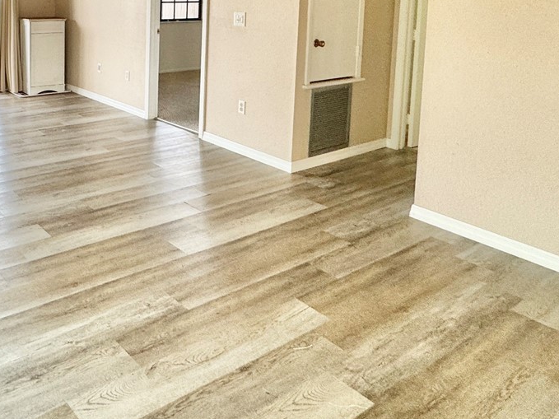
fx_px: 533
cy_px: 26
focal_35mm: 33
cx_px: 84
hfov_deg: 50.7
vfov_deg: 39.2
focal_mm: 2.22
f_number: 2.2
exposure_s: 1/120
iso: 160
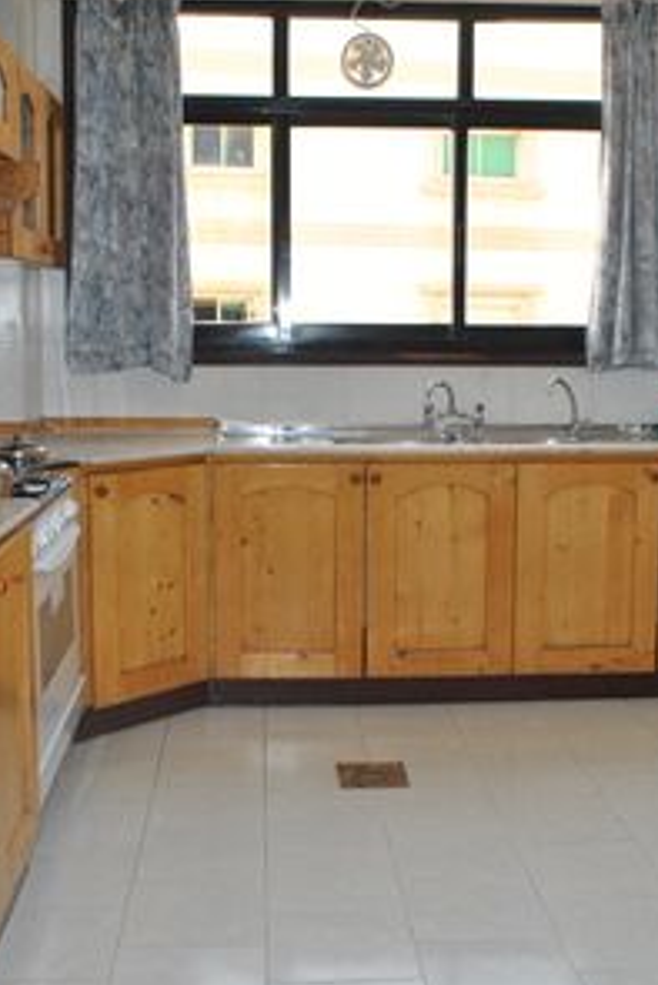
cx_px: 351
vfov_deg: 46.4
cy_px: 499
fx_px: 1150
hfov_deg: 31.9
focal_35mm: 42
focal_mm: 18
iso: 800
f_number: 8
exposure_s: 1/200
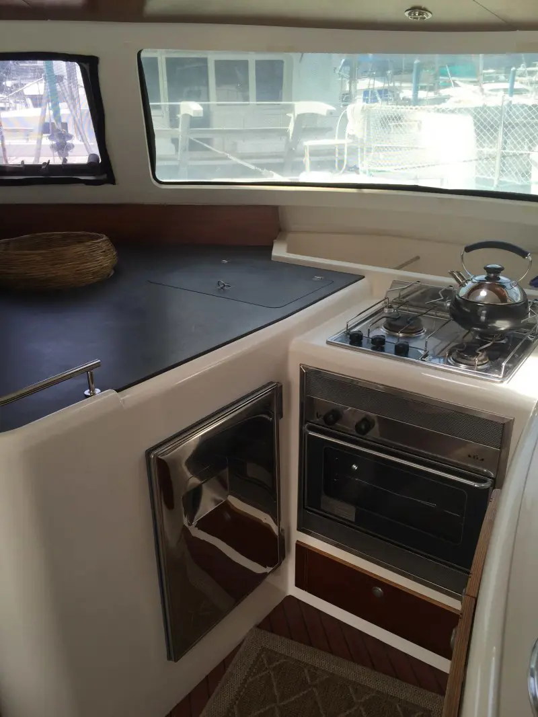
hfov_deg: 48.2
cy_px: 358
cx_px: 269
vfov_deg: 61.6
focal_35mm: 29
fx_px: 601
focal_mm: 4.15
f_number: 2.2
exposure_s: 1/218
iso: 32
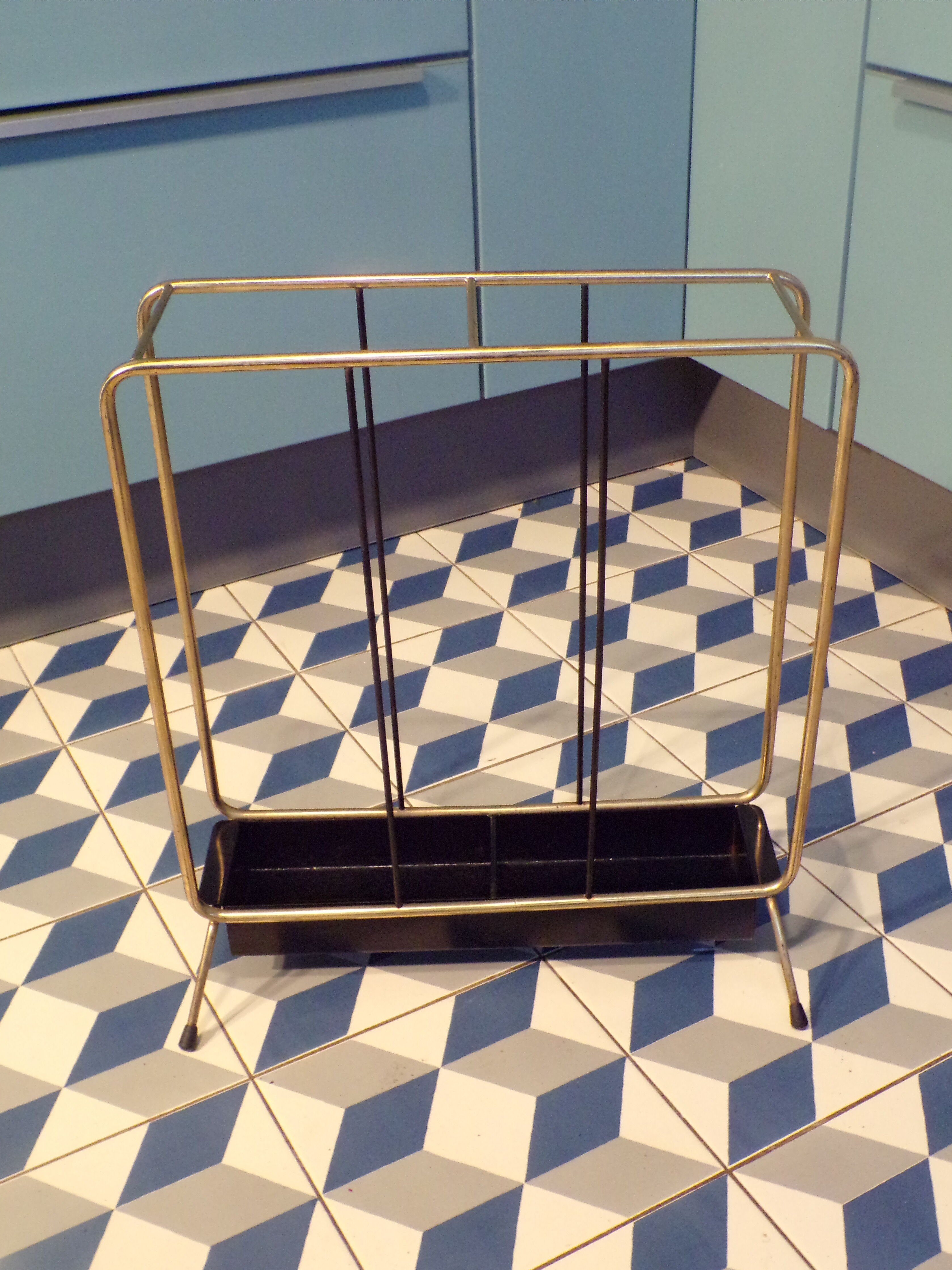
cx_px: 480
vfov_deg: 49.0
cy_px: 652
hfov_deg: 37.7
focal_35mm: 38
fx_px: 1393
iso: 708
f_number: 3.3
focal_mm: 6.6
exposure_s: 1/20
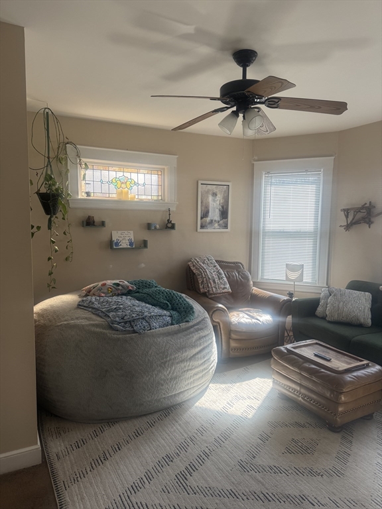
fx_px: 353
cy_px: 254
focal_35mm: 24
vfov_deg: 71.6
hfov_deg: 56.8
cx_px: 191
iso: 80
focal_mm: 6.76
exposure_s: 1/265
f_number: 1.78
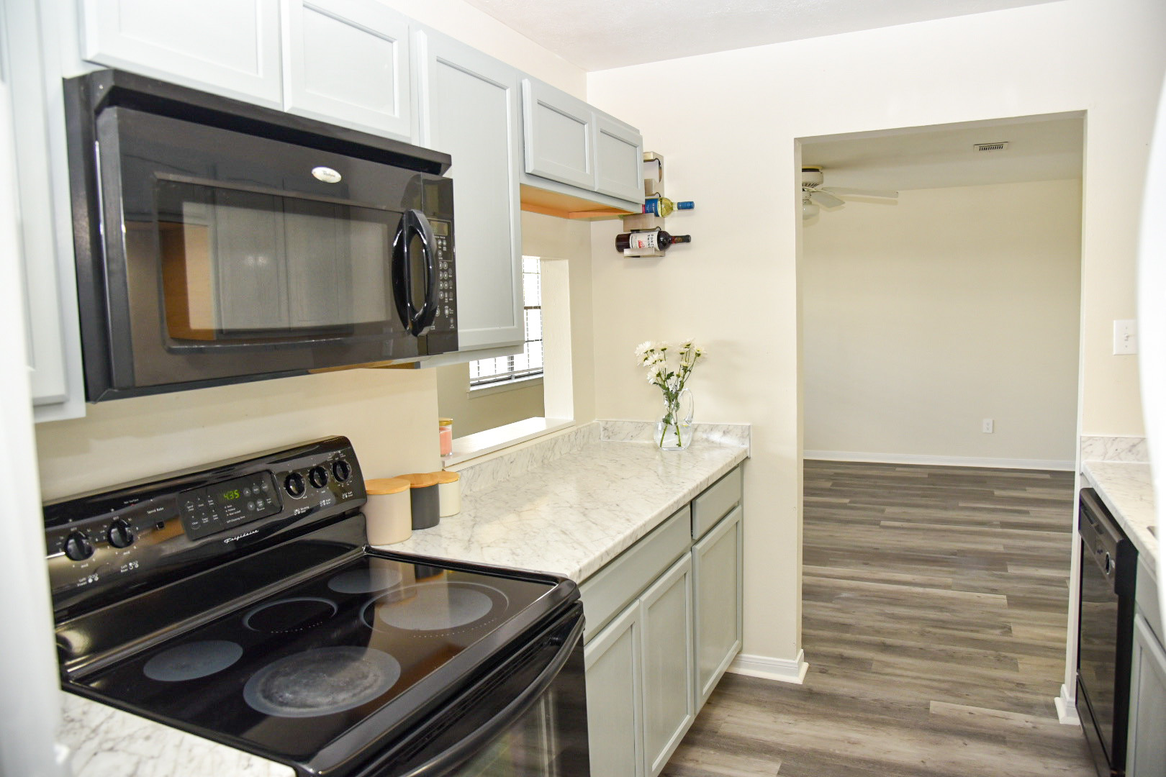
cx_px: 583
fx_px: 777
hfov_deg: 73.7
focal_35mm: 24
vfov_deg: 53.1
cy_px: 388
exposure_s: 1/100
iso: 800
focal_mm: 24
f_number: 5
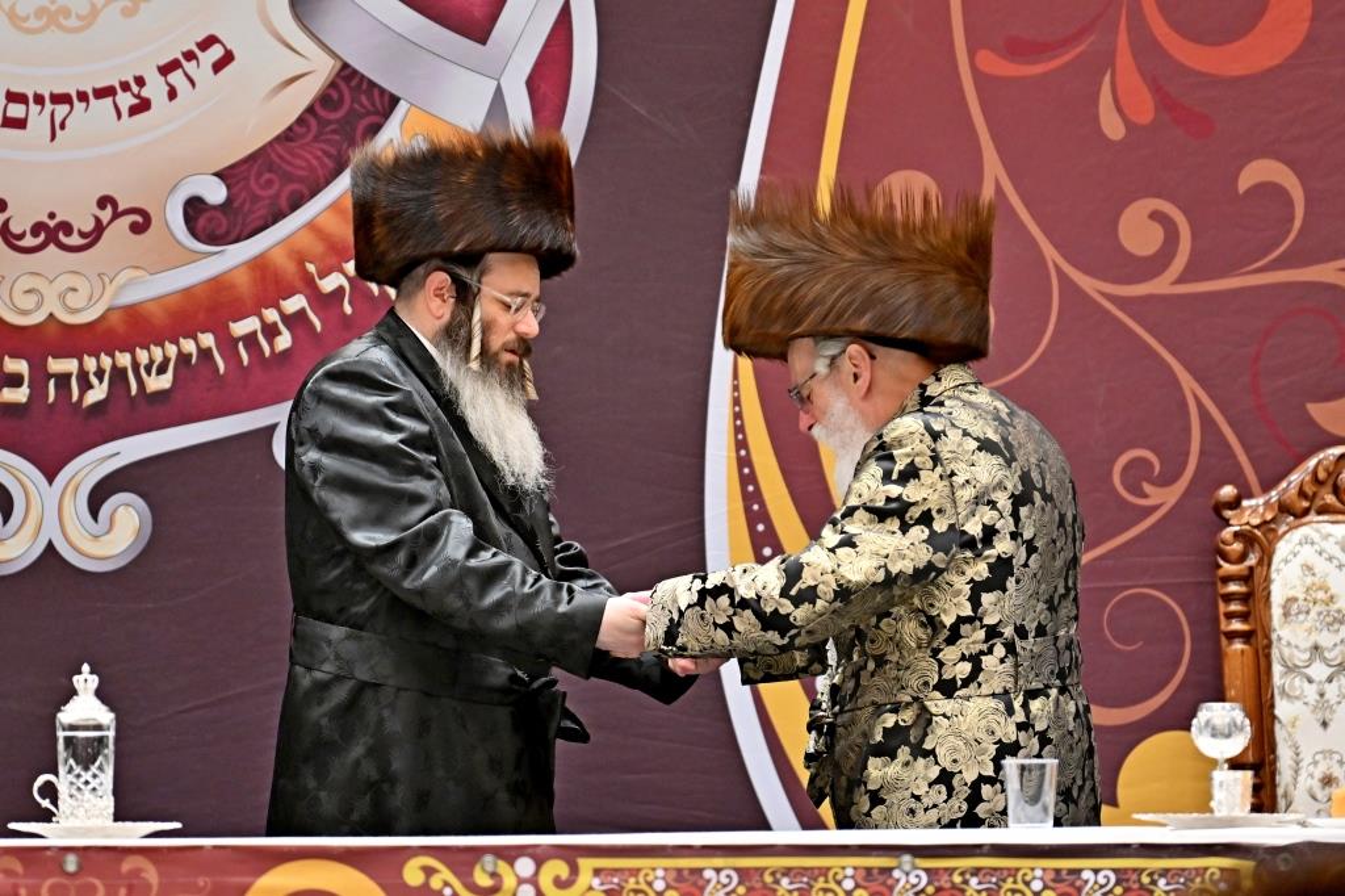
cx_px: 672
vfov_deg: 4.6
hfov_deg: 6.9
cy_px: 448
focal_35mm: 300
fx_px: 11204
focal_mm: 200
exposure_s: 1/800
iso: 640
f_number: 2.8
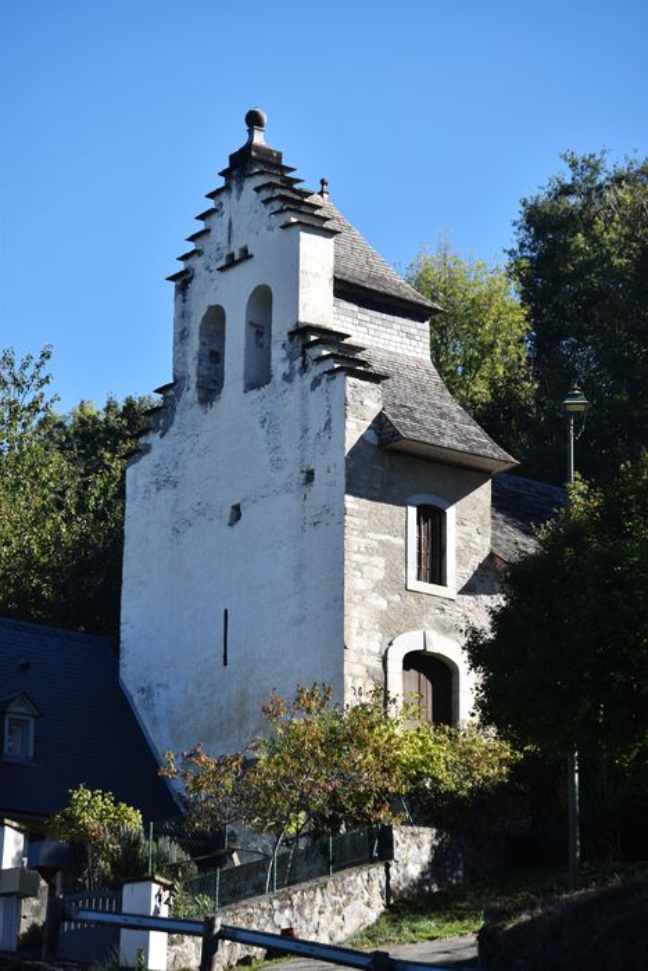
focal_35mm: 168
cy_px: 486
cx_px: 324
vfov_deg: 12.2
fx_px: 4533
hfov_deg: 8.2
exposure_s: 1/640
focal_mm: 112
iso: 200
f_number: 6.3
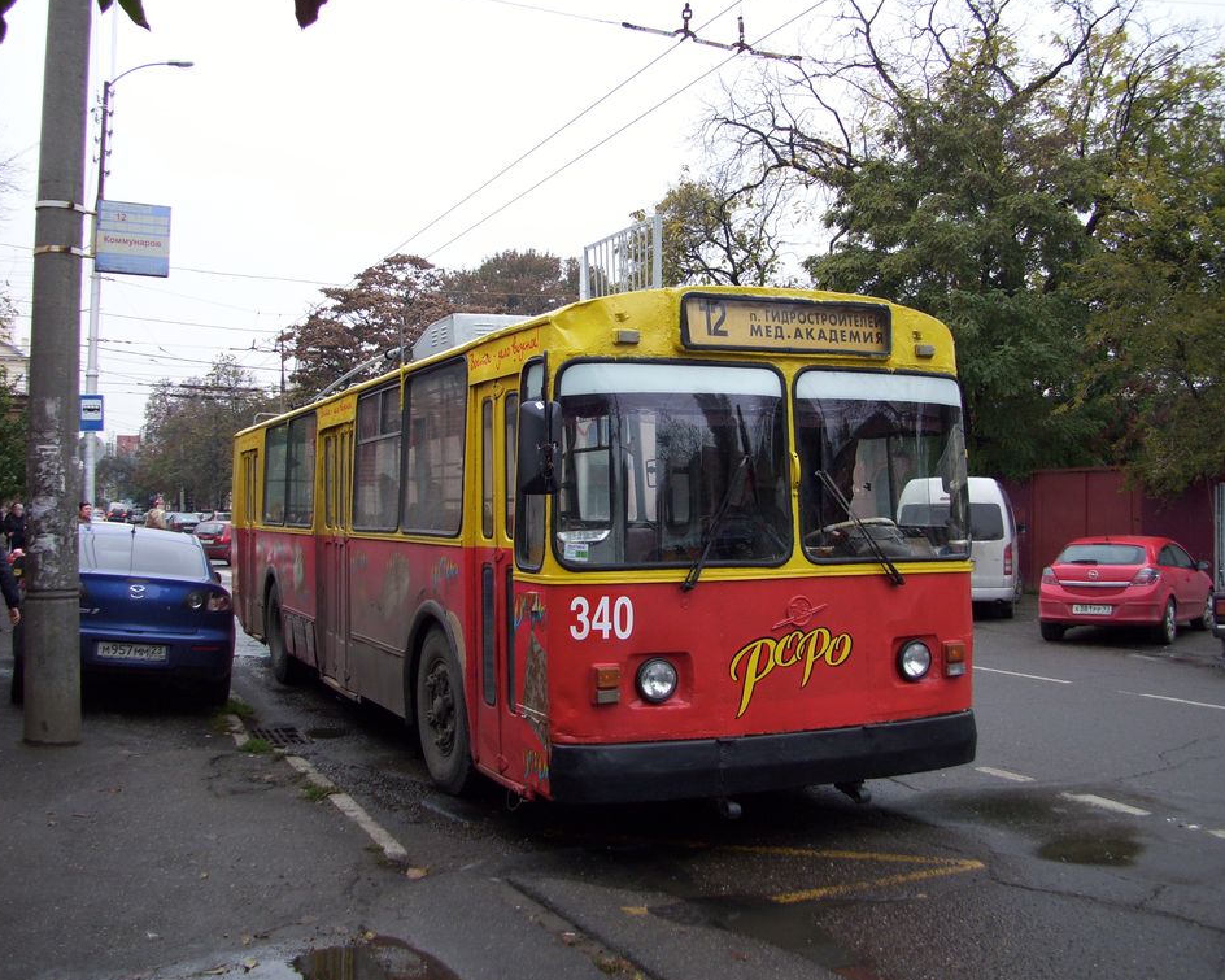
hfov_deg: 50.3
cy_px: 491
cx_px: 648
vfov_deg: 41.1
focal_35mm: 36
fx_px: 1305
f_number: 2.9
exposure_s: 1/100
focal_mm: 5.7
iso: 80
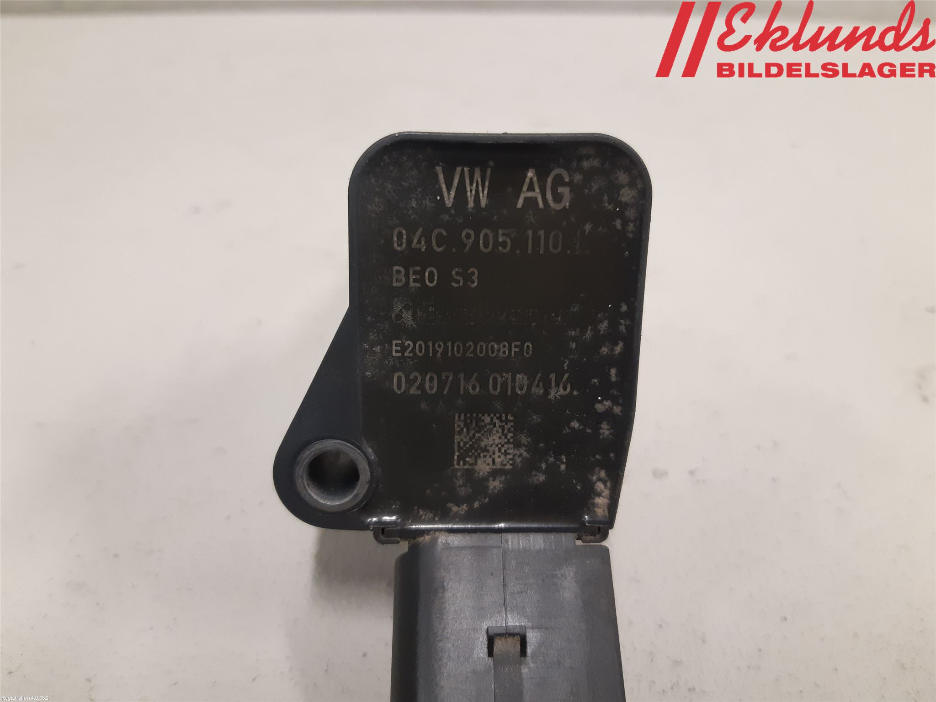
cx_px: 468
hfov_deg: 67.3
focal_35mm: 26
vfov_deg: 53.1
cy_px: 351
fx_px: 703
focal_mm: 3.93
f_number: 1.7
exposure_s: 1/50
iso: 200
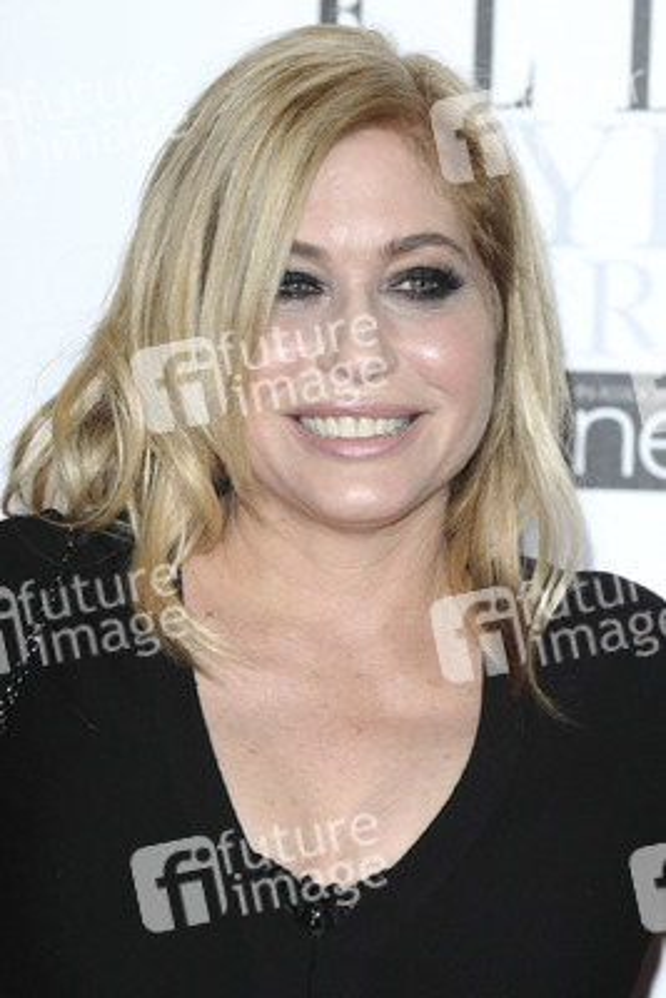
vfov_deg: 7.4
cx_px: 333
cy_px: 499
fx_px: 7693
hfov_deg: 5.0
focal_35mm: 278
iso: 320
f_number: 5
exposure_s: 1/200
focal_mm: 185
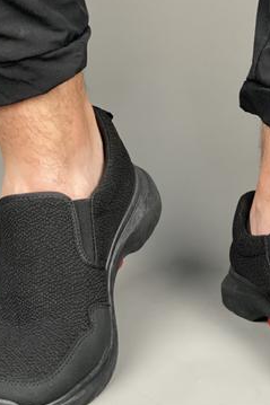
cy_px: 281
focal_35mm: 91
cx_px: 204
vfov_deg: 22.3
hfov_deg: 14.9
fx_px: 1025
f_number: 2
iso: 250
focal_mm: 6
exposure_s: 1/116
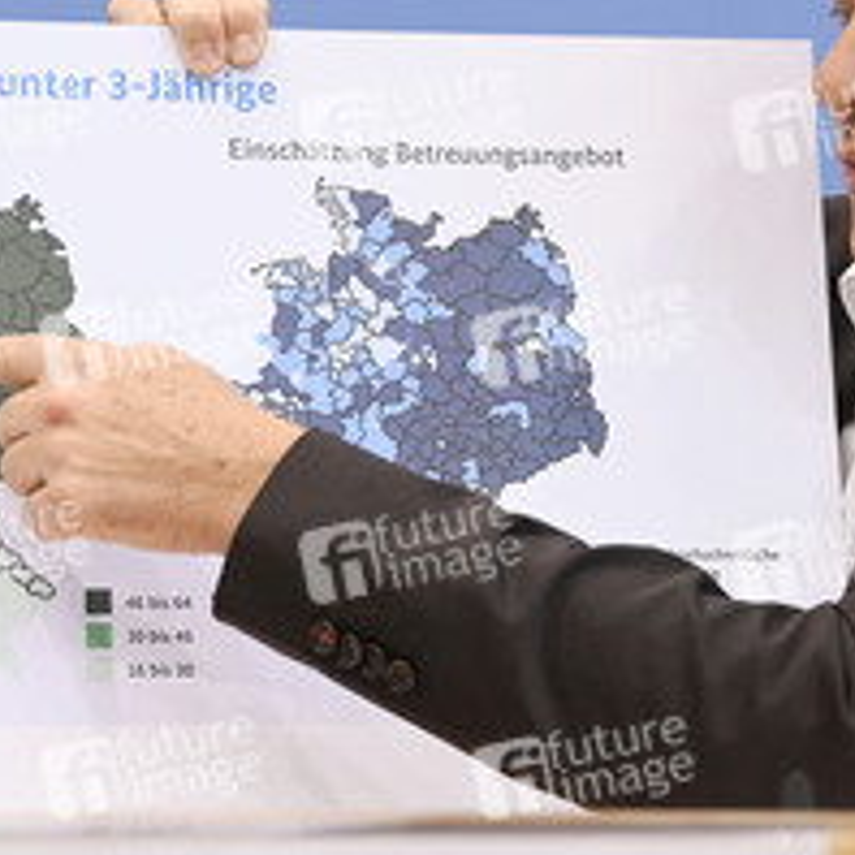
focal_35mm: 190
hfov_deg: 9.2
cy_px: 229
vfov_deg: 9.2
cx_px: 469
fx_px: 5309
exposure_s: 1/500
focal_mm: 98
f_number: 5.6
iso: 3200
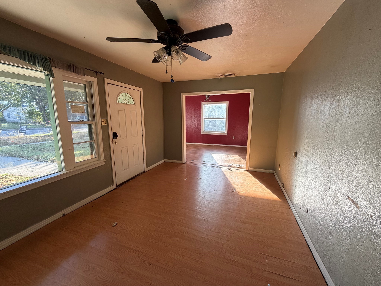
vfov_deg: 85.7
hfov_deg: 102.1
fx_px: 154
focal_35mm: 14
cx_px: 190
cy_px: 143
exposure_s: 1/121
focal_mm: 2.22
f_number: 2.2
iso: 100
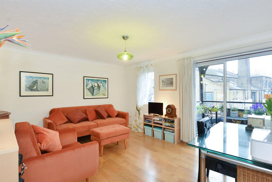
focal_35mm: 17
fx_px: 129
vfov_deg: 70.4
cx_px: 133
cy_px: 98
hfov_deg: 93.2
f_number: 8
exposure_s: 1/20
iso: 400
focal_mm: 14
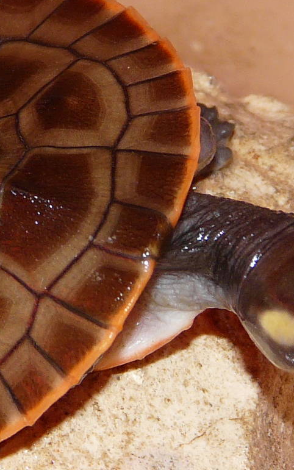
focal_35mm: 453
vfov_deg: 4.6
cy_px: 221
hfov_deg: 2.9
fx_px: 5806
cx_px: 93
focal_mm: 21.1
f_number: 4
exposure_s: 1/60
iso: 100
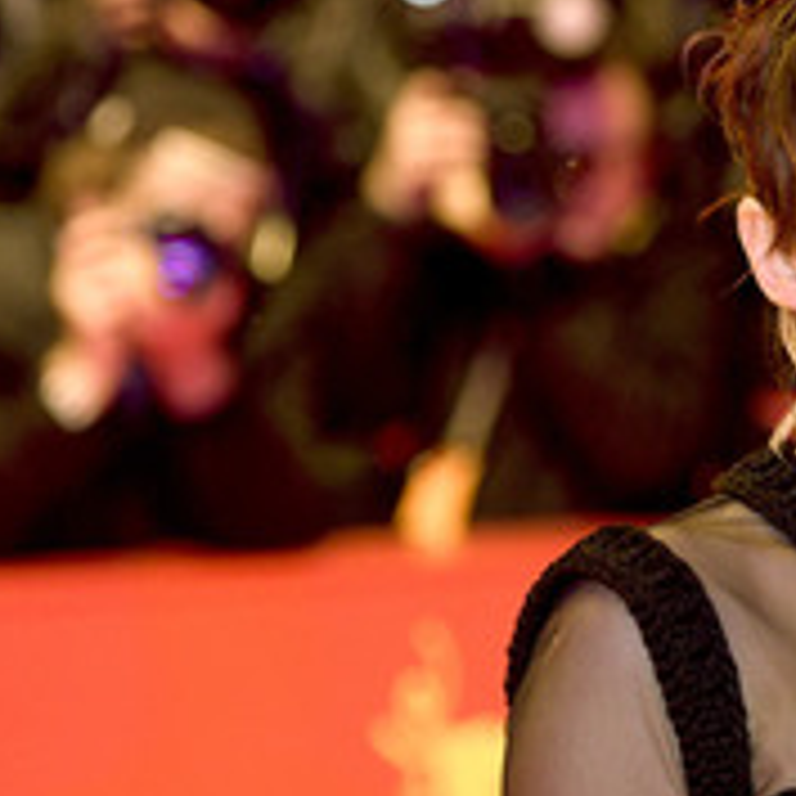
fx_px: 5515
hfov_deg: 8.2
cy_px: 513
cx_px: 920
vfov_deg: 8.3
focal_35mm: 212
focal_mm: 98
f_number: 3.2
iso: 1250
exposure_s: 1/400
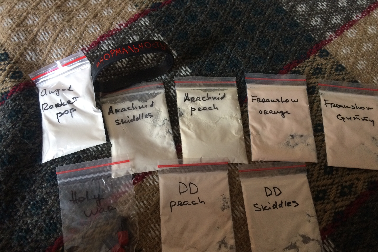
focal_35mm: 31
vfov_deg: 42.2
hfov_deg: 60.3
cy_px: 144
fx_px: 325
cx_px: 193
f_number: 2.2
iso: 160
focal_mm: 4.15
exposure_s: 1/33
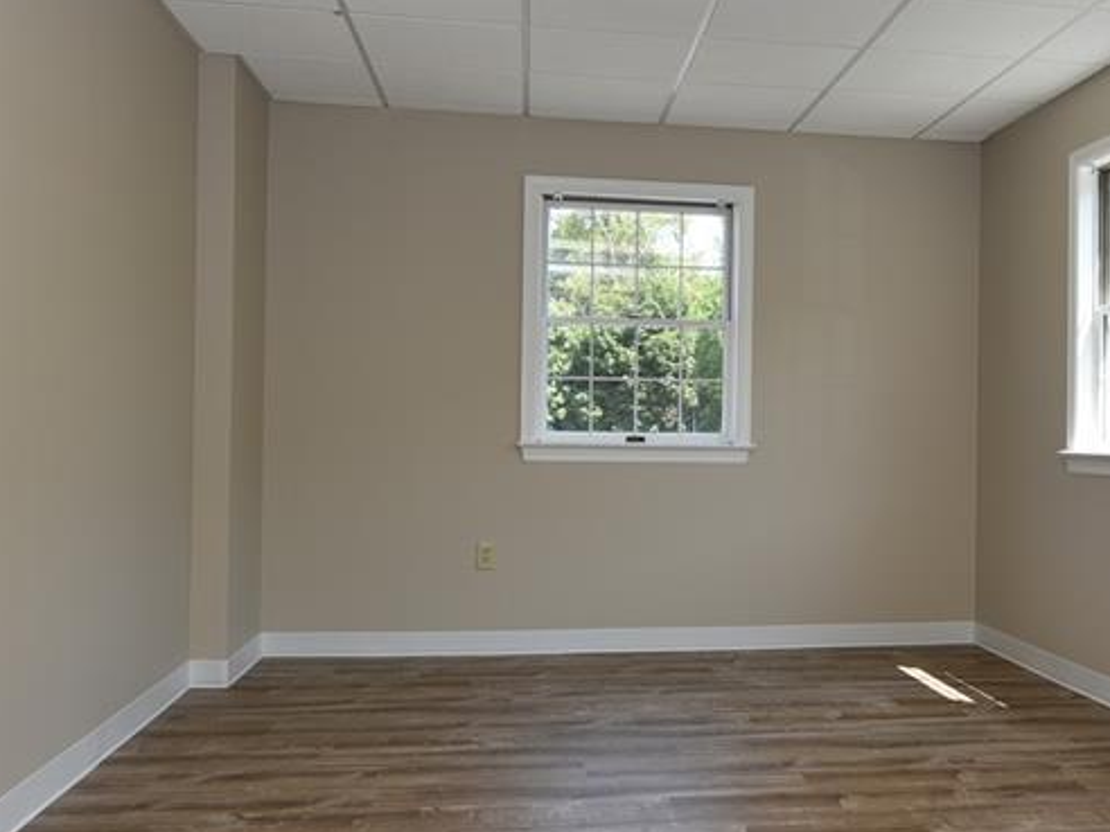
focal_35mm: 40
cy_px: 423
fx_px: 1283
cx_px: 785
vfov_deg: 36.0
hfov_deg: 45.7
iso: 220
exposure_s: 1/125
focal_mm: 20
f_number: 5.6
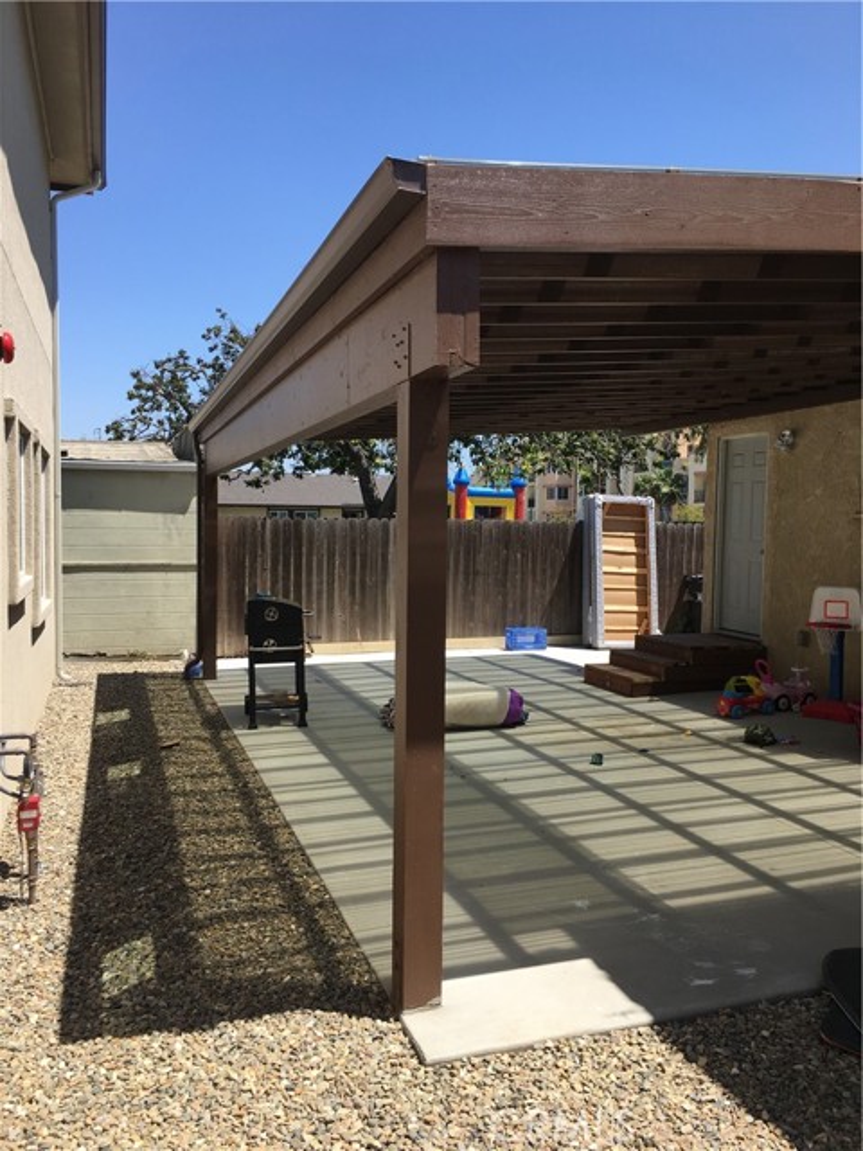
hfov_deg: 48.2
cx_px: 432
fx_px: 964
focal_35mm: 29
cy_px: 576
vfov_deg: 61.7
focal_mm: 4.15
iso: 25
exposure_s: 1/1040
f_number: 2.2
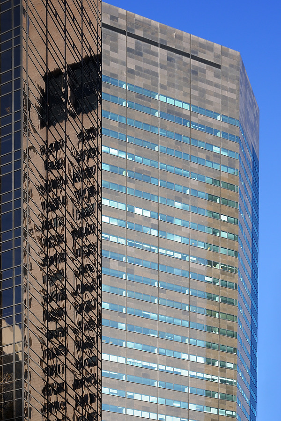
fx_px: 1019
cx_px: 140
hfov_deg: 15.7
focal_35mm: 87
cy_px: 210
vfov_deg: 23.4
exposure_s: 1/200
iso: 200
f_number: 9
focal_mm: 58
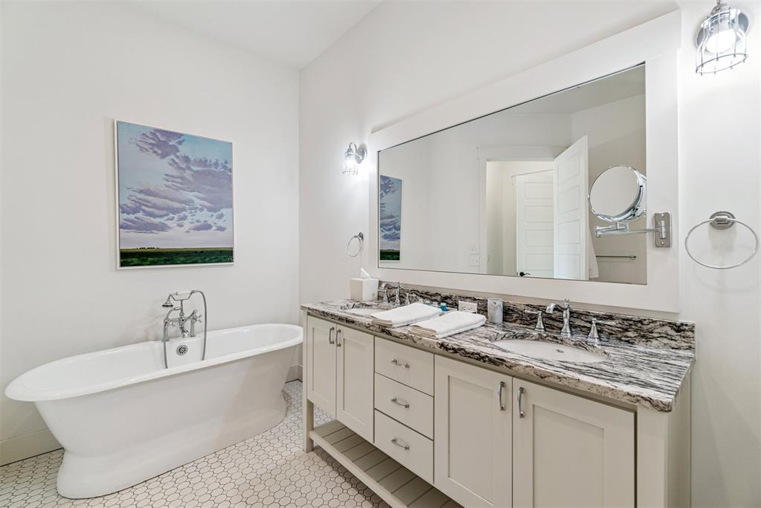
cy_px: 254
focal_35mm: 15
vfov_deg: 77.3
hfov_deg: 100.4
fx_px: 317
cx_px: 380
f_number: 6.3
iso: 200
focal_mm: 10
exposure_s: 1/40
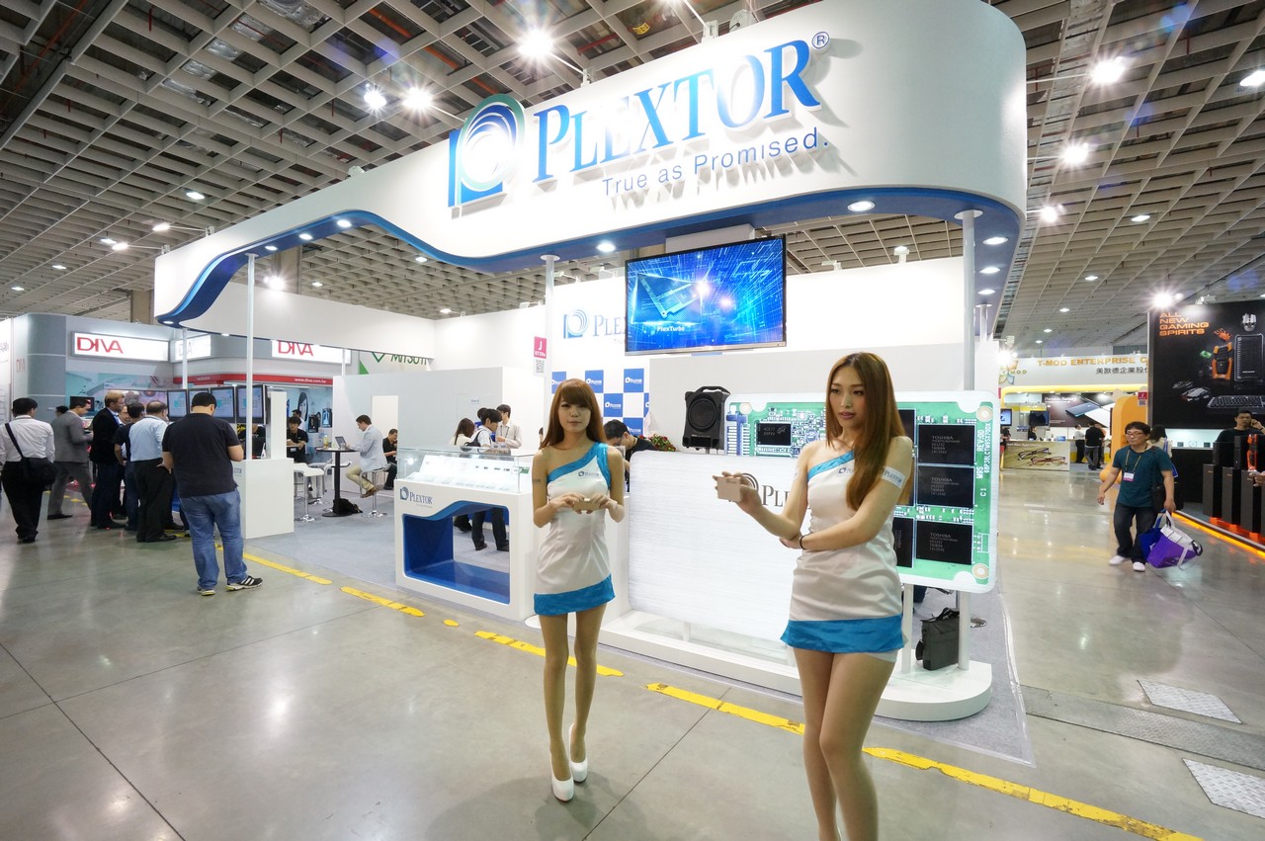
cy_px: 420
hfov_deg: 100.4
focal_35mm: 15
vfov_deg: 77.2
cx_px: 632
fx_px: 527
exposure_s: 1/25
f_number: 11
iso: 1600
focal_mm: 10
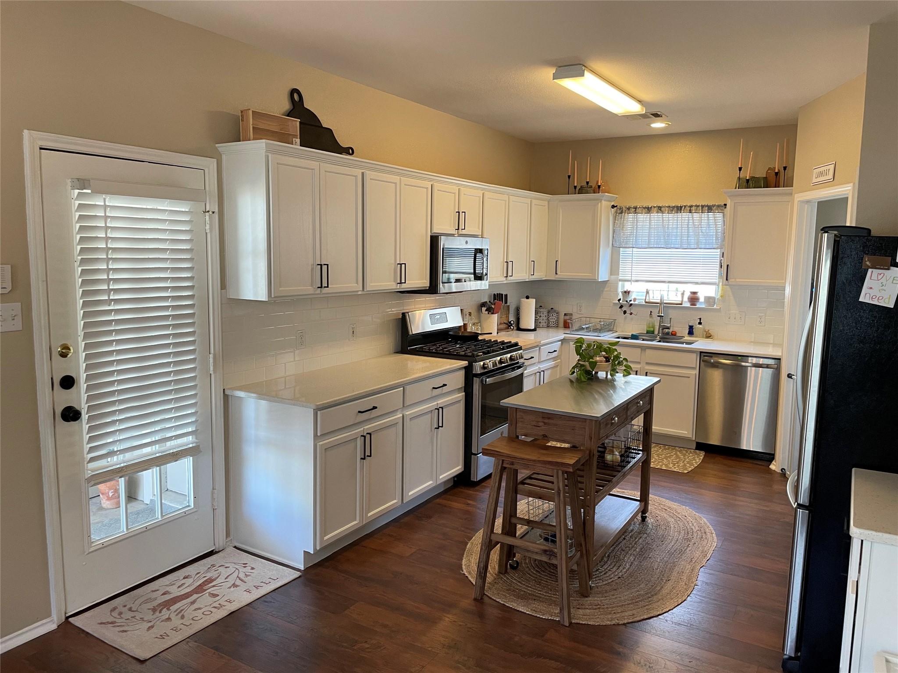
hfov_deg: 67.3
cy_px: 336
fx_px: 674
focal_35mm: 26
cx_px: 449
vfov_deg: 53.1
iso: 100
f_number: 1.6
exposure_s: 1/60
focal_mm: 4.2
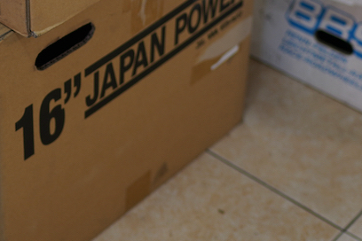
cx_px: 50
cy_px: -80
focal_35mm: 120
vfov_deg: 11.1
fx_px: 1207
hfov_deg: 16.9
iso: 160
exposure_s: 1/40
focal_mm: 35
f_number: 2
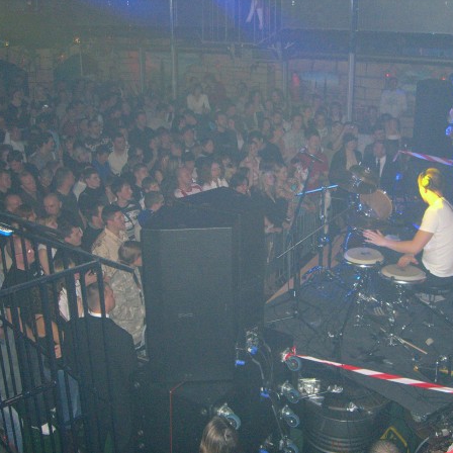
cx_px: 231
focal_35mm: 45
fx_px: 666
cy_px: 226
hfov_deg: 37.6
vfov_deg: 37.6
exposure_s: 1/60
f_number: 2.8
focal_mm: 7.9
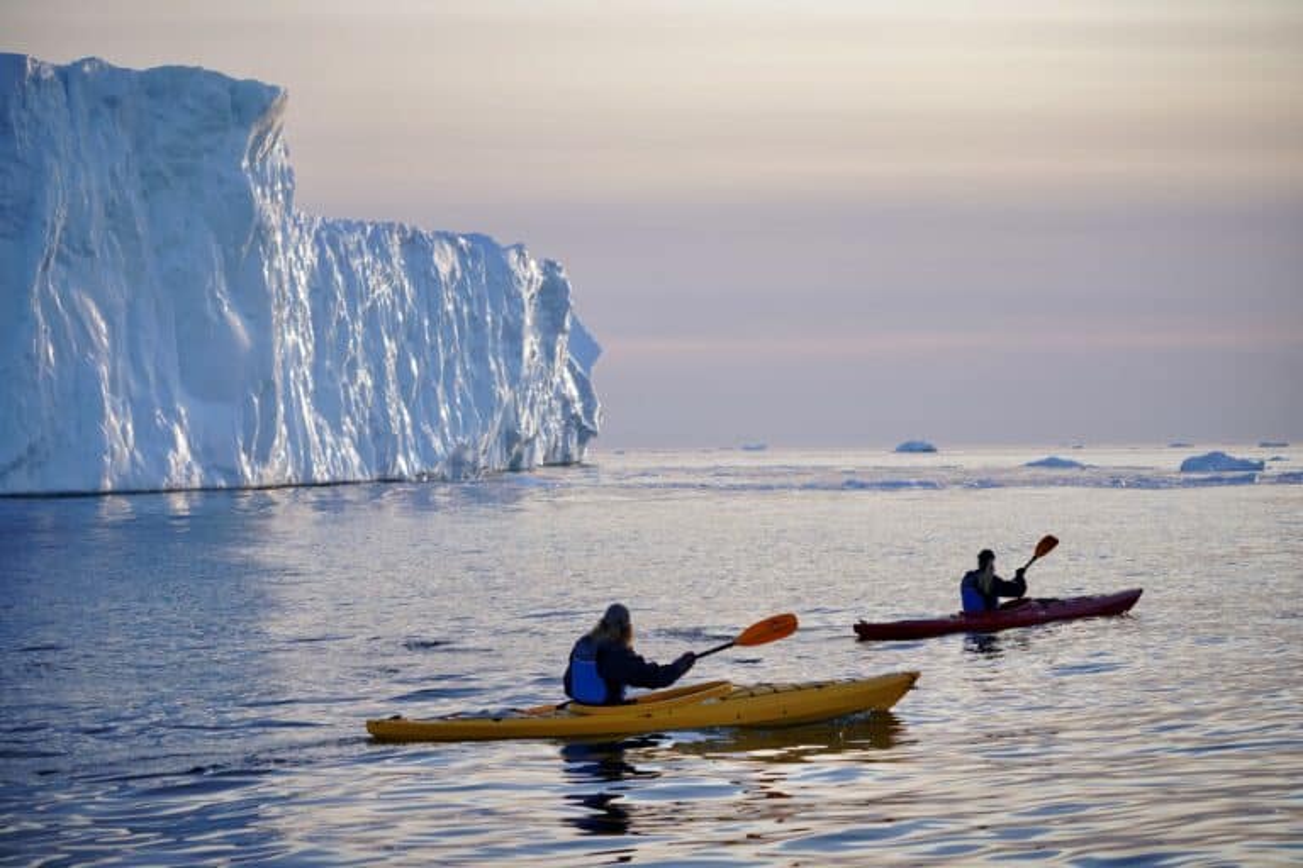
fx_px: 2533
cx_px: 652
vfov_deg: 19.5
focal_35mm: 70
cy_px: 434
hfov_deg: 28.8
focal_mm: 70
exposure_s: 1/400
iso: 100
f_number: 4.5
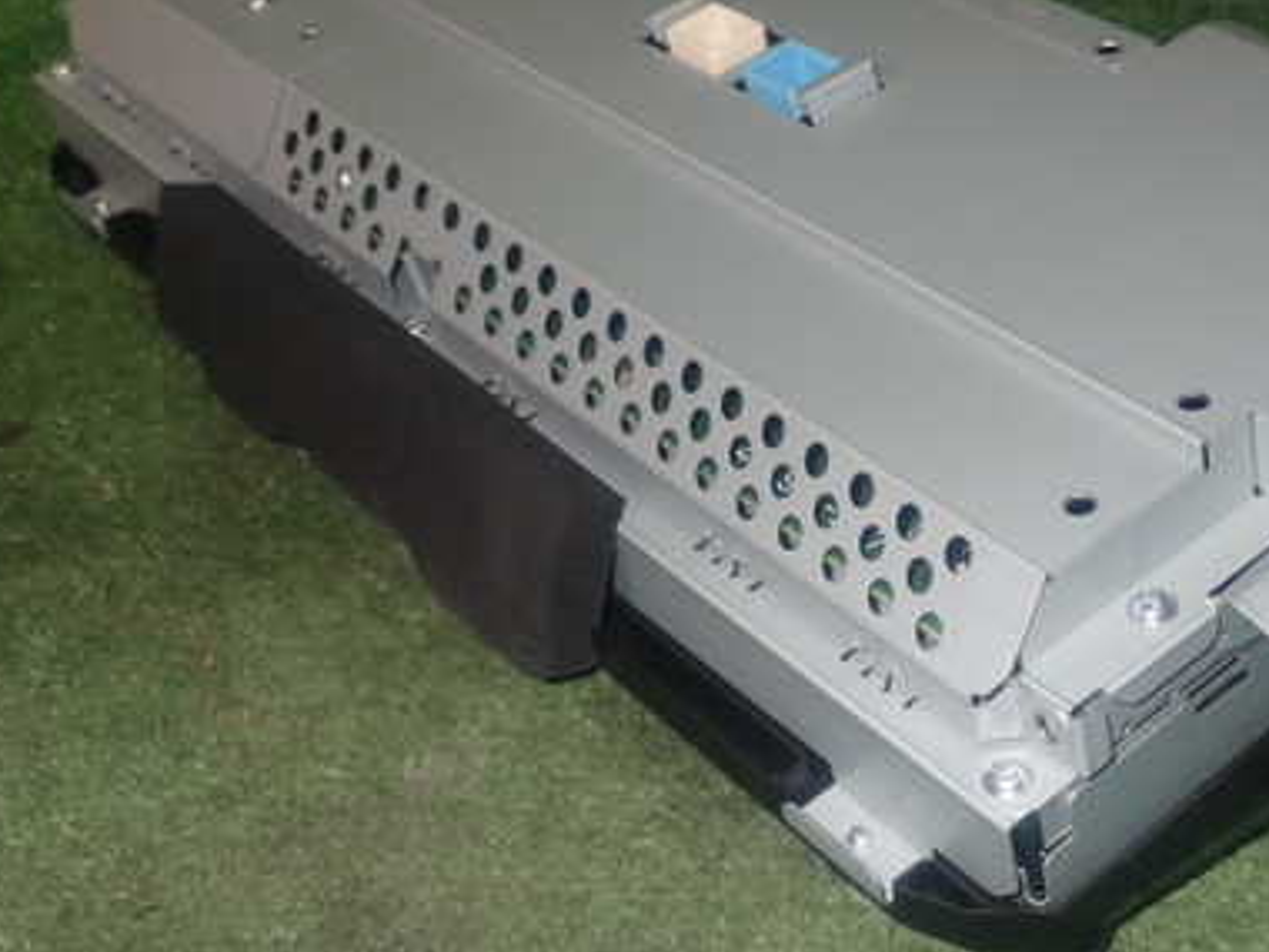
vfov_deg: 24.4
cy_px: 398
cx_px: 898
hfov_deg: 31.8
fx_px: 2200
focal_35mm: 60
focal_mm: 6.83
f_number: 8
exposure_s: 1/40
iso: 200
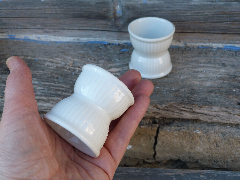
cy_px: 90
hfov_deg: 37.5
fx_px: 354
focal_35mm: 51
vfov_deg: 28.6
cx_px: 120
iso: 80
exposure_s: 1/125
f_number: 3.2
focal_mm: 9.2
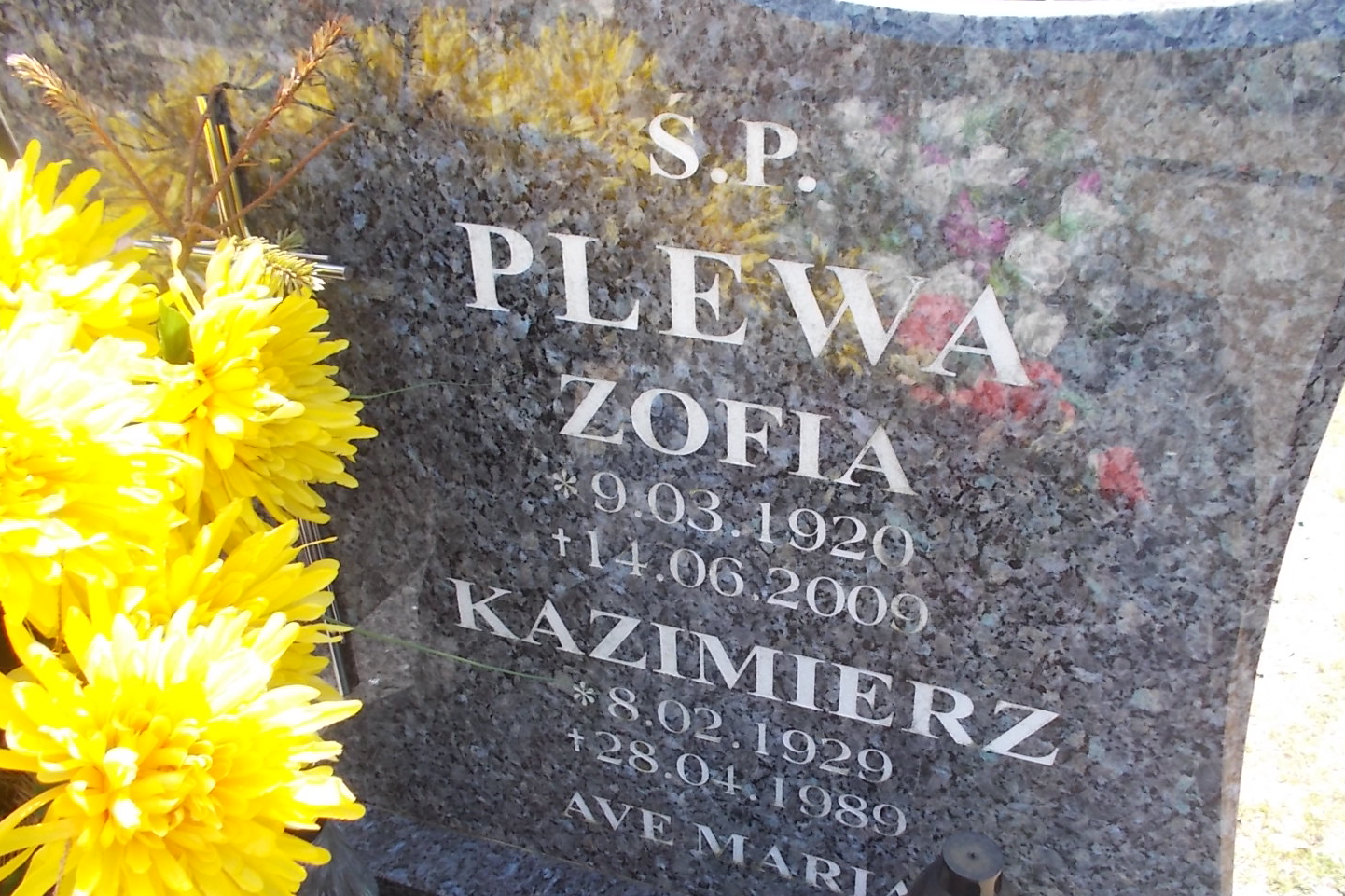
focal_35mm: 30
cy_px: 478
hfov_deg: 61.8
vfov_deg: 43.6
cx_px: 742
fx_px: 1121
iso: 80
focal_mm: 4.6
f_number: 3.2
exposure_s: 1/160
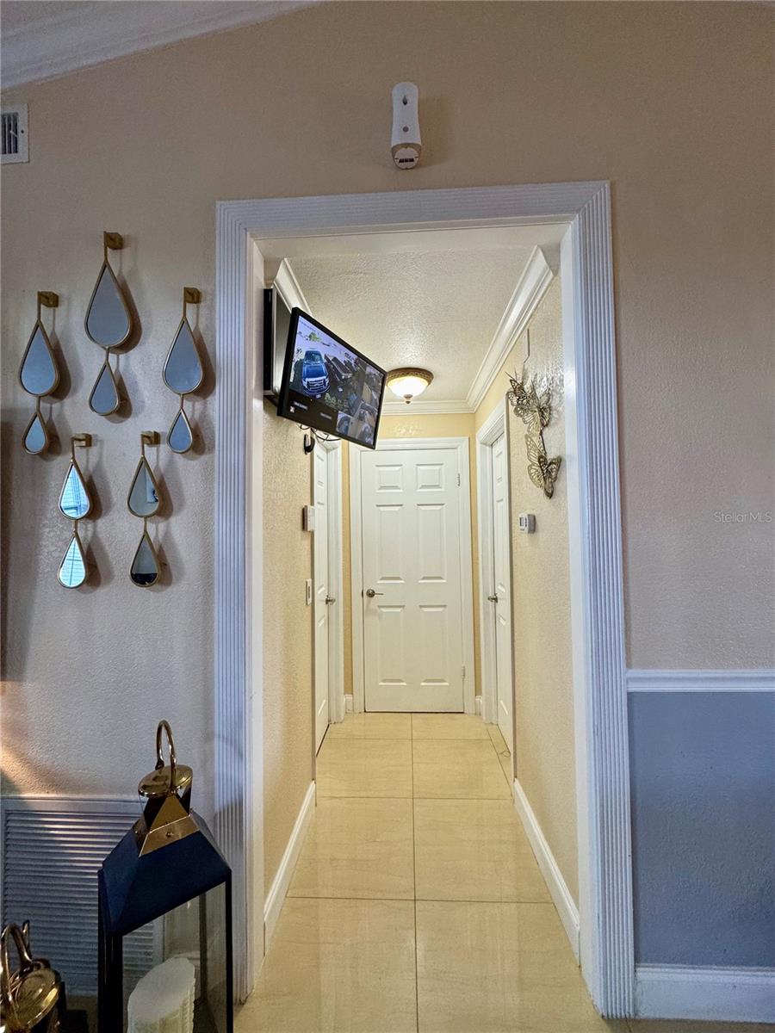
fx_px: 418
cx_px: 388
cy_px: 516
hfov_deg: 85.7
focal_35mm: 14
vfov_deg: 102.1
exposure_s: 1/120
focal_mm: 2.22
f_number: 2.2
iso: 160
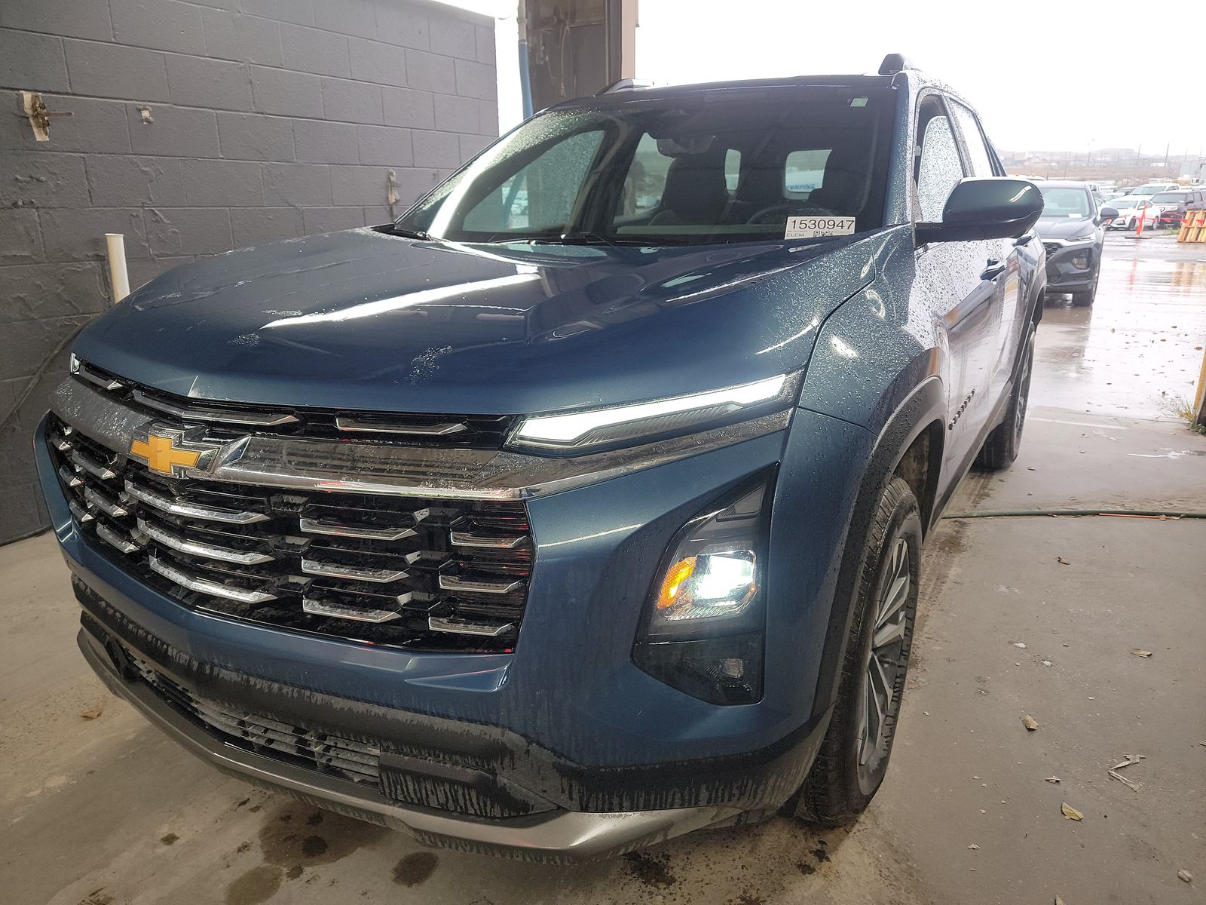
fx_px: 836
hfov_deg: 71.6
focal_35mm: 24
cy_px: 452
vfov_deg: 56.8
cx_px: 603
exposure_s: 1/59
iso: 110
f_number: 1.8
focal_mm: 6.7
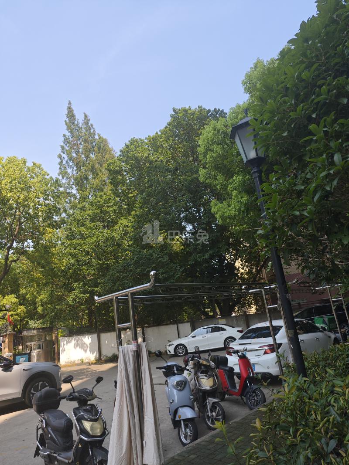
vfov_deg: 73.9
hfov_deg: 58.9
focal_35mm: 23
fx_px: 309
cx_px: 174
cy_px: 232
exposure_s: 1/720
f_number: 2
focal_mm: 8.72
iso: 50
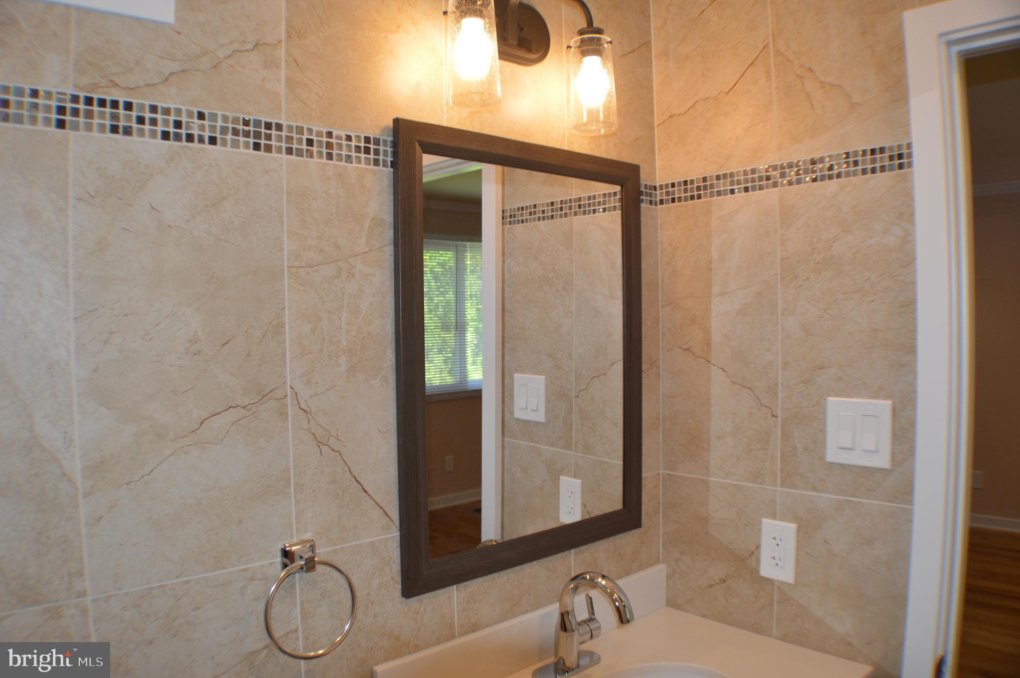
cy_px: 339
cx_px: 510
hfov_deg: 62.0
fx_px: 849
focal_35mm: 30
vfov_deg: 43.5
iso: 280
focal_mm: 20
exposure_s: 1/125
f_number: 4
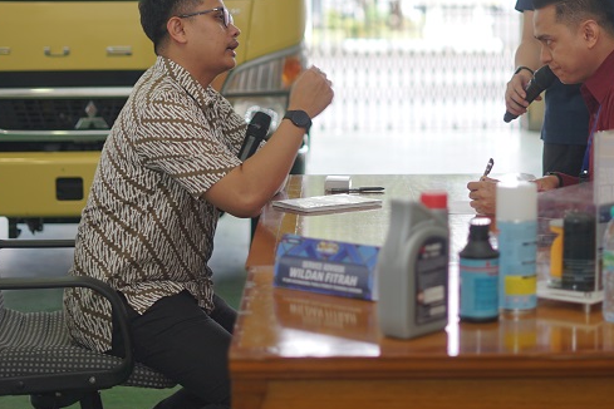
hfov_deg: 22.1
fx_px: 1569
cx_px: 408
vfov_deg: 14.7
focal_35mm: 92
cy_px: 40
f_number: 1.8
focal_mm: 50
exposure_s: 1/160
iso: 160
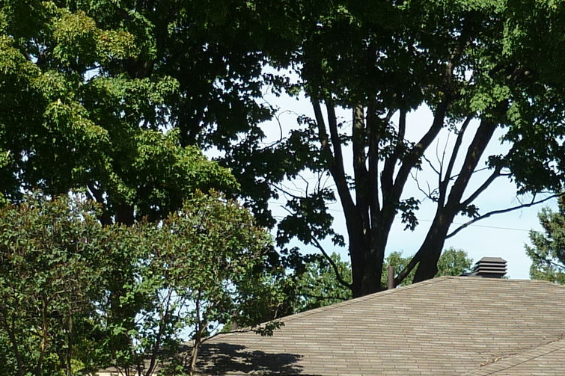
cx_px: 445
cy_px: 346
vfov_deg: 10.5
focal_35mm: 130
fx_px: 2040
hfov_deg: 15.7
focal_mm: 6.9
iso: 80
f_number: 3
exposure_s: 1/800
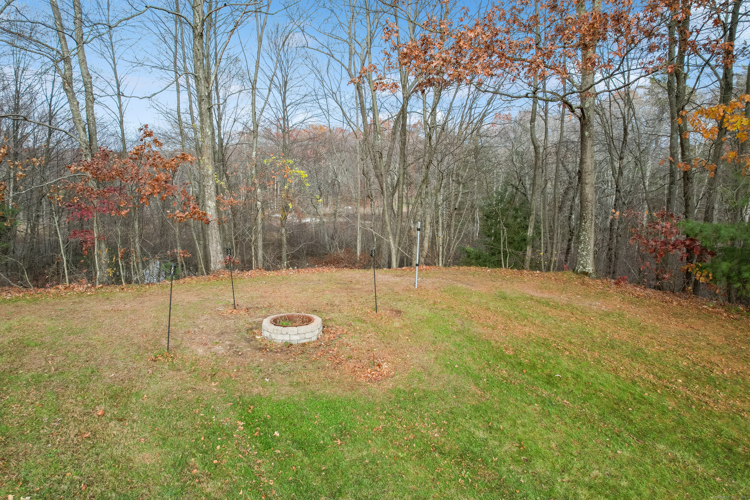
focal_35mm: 22
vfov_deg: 57.2
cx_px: 375
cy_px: 250
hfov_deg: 78.6
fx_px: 458
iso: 200
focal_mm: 8.38
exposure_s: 1/500
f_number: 2.8
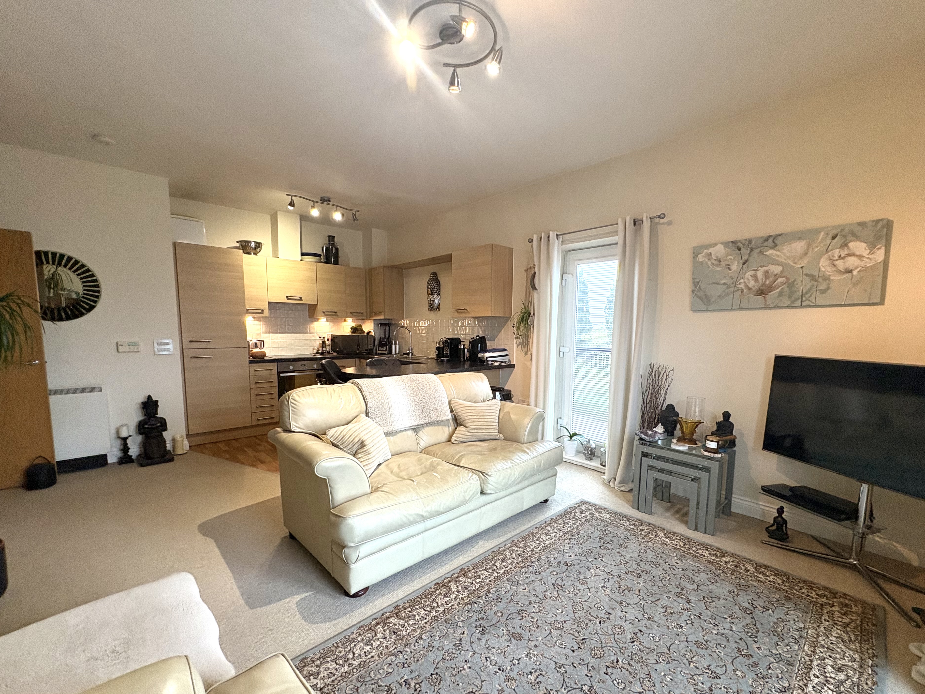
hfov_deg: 98.1
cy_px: 372
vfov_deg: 81.6
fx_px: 401
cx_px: 477
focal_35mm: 15
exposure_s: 1/100
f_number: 2.2
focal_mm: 2.22
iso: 320
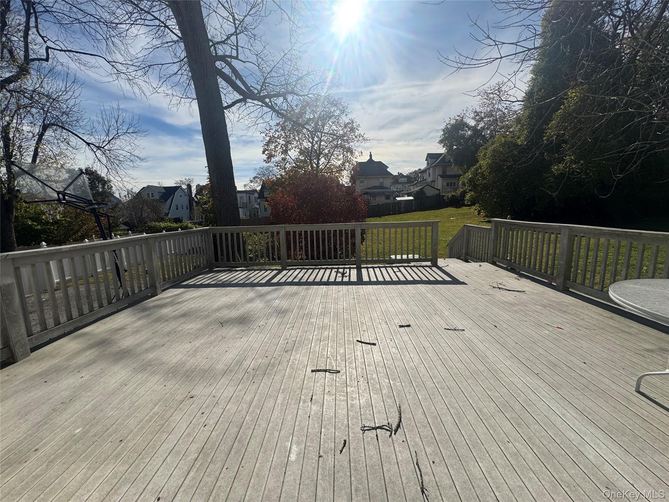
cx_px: 334
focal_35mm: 14
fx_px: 271
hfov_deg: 102.1
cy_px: 251
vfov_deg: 85.7
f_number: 2.2
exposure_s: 1/3906
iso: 50
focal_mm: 2.22
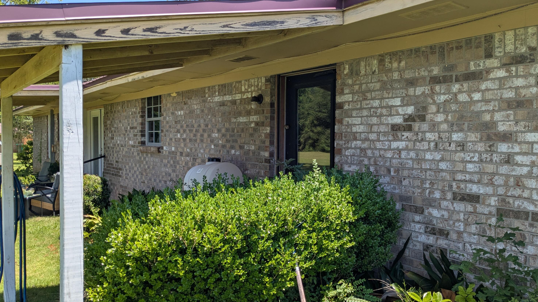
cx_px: 268
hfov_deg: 64.3
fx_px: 428
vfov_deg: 38.9
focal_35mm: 30
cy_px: 147
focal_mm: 4.38
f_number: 1.73
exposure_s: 1/1232
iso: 49
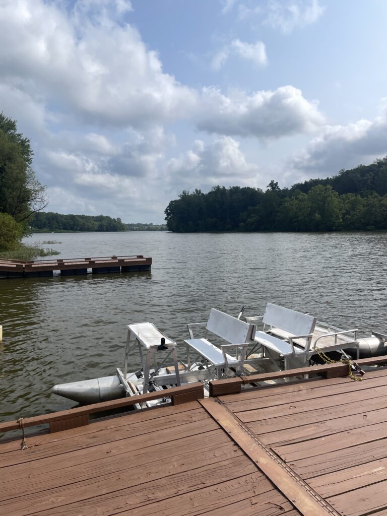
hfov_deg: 53.1
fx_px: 388
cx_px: 194
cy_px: 258
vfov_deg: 67.3
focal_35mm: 26
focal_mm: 4.2
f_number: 1.6
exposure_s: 1/6135
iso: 32
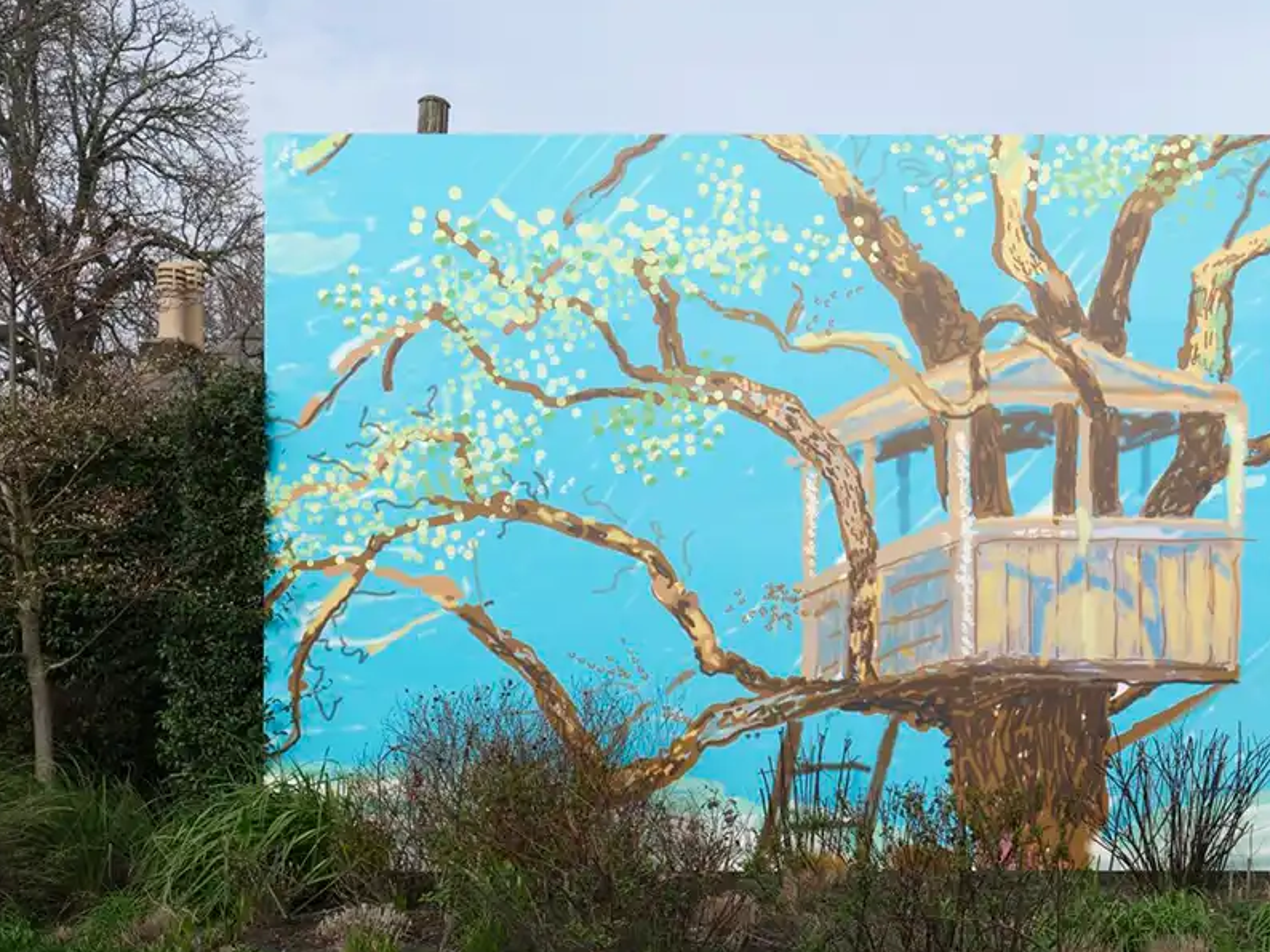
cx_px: 886
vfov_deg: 41.4
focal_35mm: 34
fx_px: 1247
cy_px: 605
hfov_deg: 52.5
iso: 100
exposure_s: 1/100
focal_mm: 23
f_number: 11
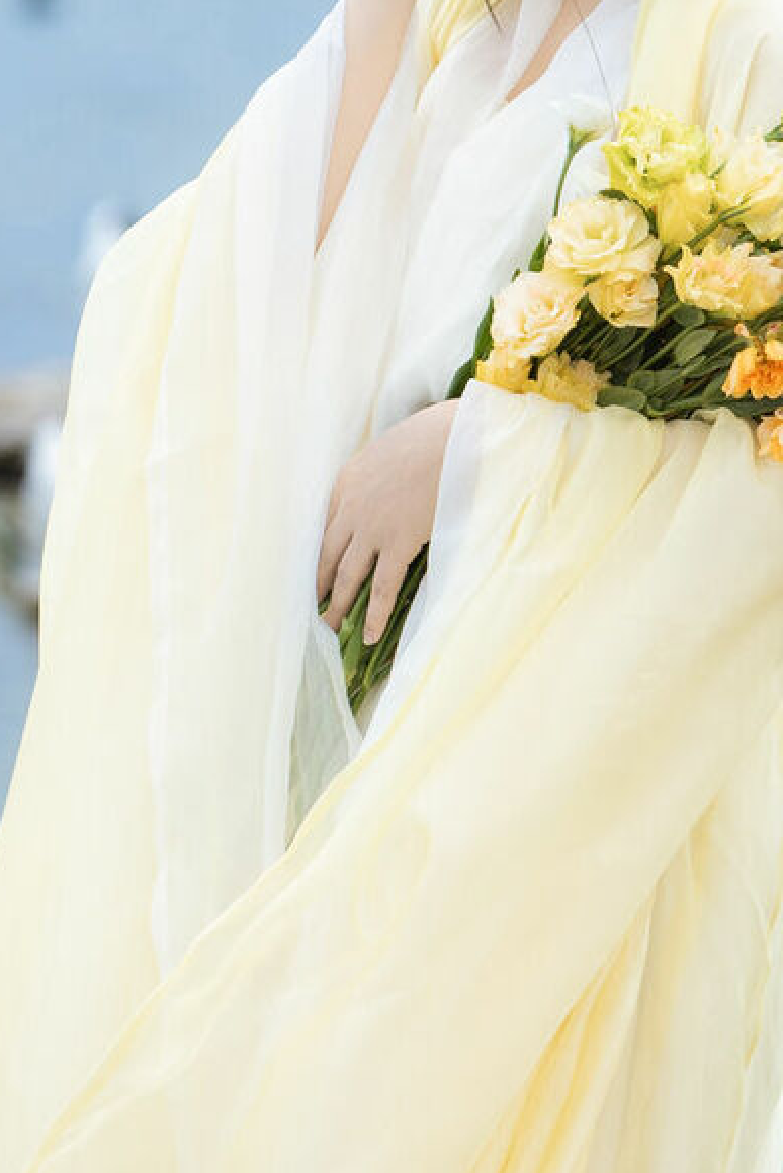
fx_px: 13269
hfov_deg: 3.4
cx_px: 680
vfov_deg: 5.0
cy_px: -110
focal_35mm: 407
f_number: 5
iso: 200
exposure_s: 1/320
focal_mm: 150
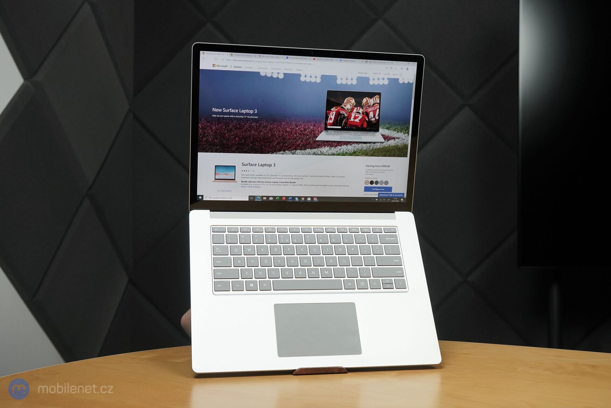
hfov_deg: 49.6
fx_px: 662
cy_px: 204
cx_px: 306
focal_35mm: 39
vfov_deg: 34.2
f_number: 6.3
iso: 1600
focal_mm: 39
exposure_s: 1/250
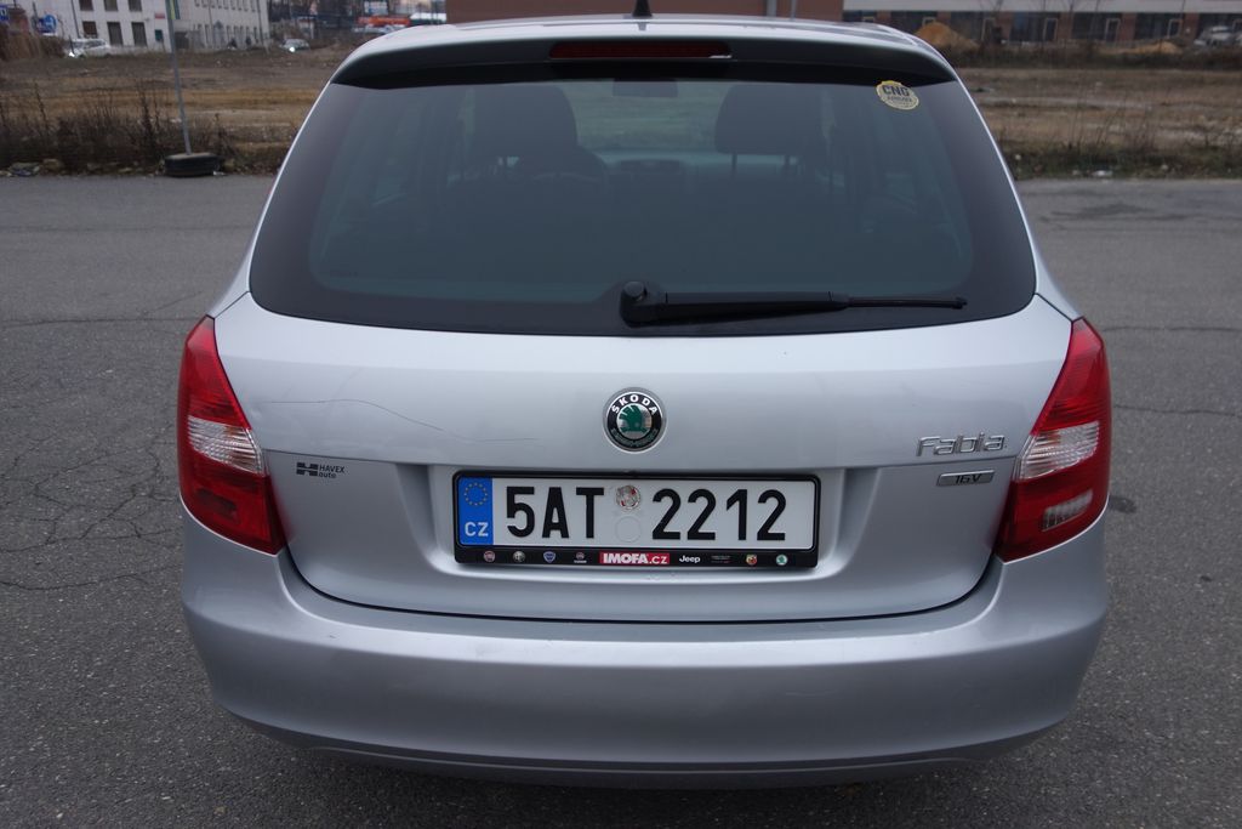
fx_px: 966
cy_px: 414
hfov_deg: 65.5
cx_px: 621
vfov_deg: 46.4
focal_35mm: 28
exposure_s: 1/200
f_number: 2.2
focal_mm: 10.4
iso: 125
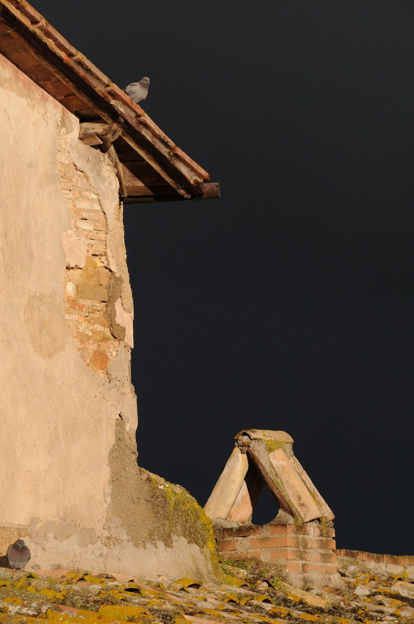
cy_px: 312
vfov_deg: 6.9
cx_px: 207
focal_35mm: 300
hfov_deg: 4.6
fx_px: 5188
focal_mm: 200
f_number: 6.3
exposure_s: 1/1000
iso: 200
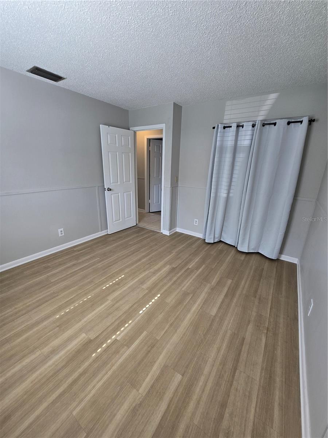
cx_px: 164
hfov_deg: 89.9
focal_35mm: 13
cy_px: 219
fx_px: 164
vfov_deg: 106.2
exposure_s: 1/60
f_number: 2.2
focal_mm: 2.2
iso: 64
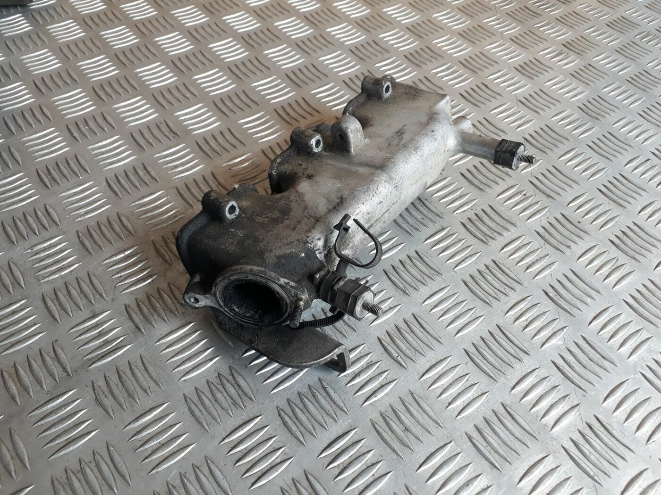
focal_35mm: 27
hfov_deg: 65.3
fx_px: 516
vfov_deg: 51.4
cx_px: 330
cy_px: 248
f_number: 1.9
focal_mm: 3.6
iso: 50
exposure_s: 1/50
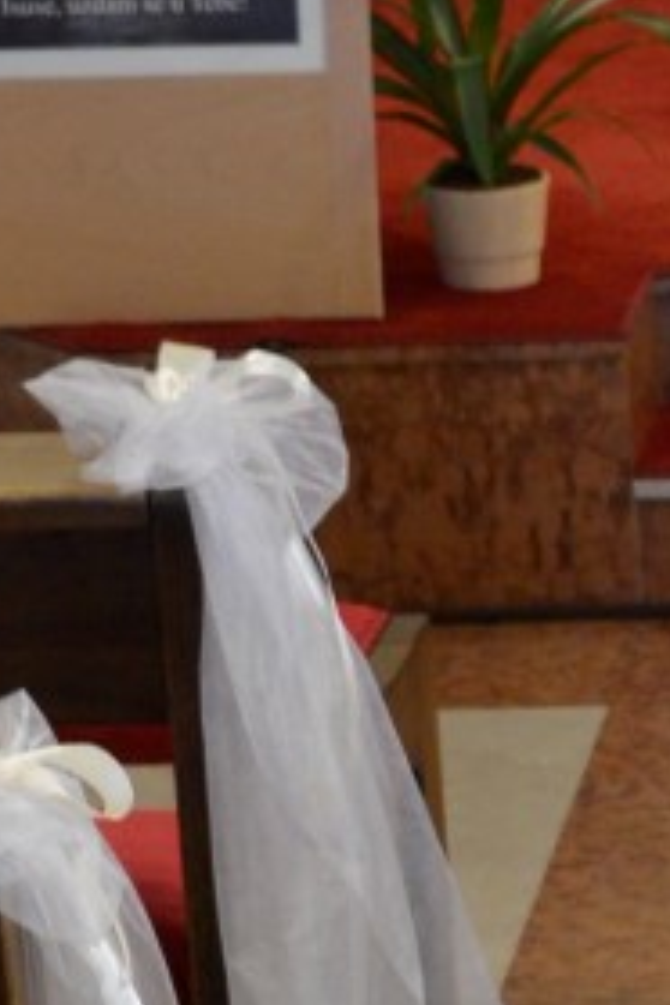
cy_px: 1127
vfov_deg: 7.8
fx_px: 7286
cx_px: 1715
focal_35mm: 261
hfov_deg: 5.1
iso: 2000
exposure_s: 1/125
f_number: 4.5
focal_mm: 45
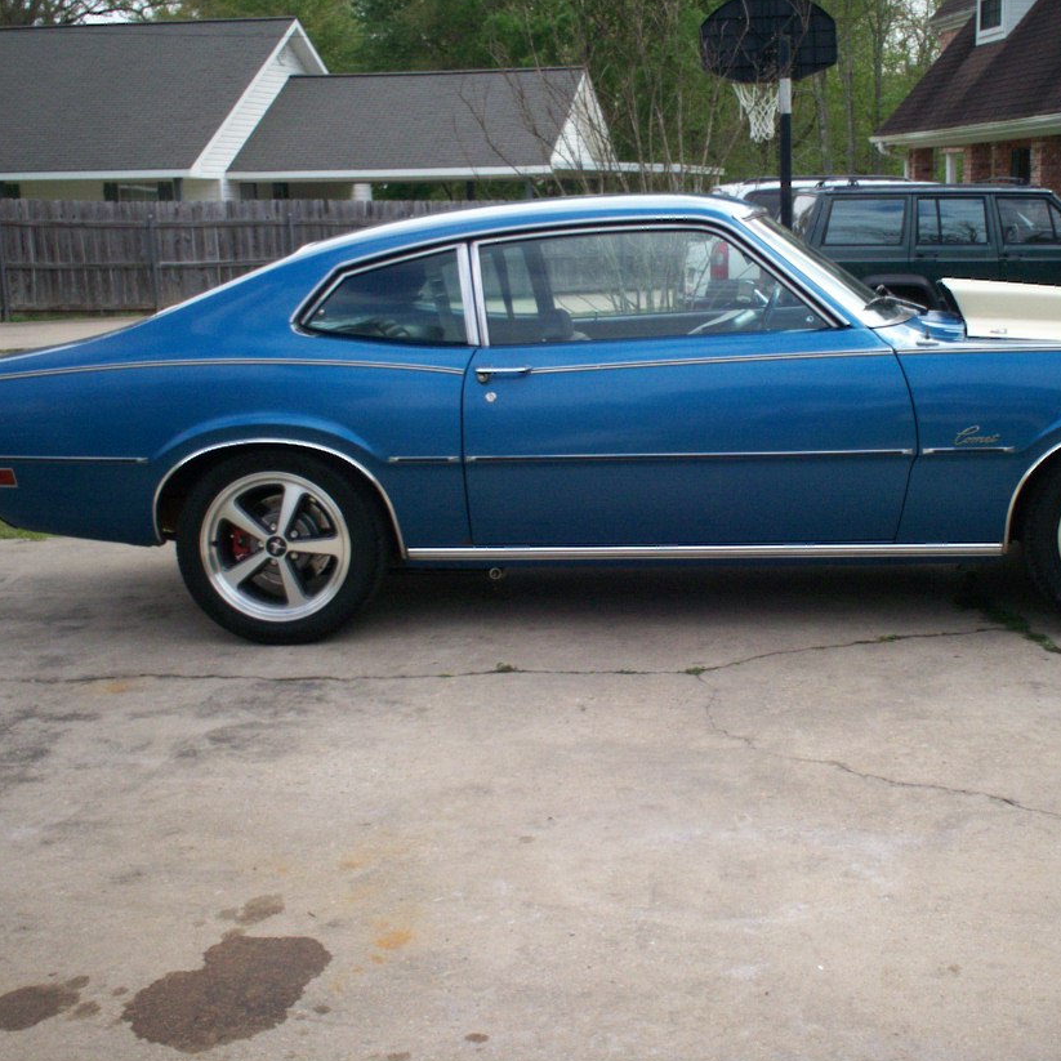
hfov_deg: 35.8
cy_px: 480
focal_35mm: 47
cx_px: 678
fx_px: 1630
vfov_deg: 36.0
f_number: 4.5
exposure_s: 1/284
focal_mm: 6
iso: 100
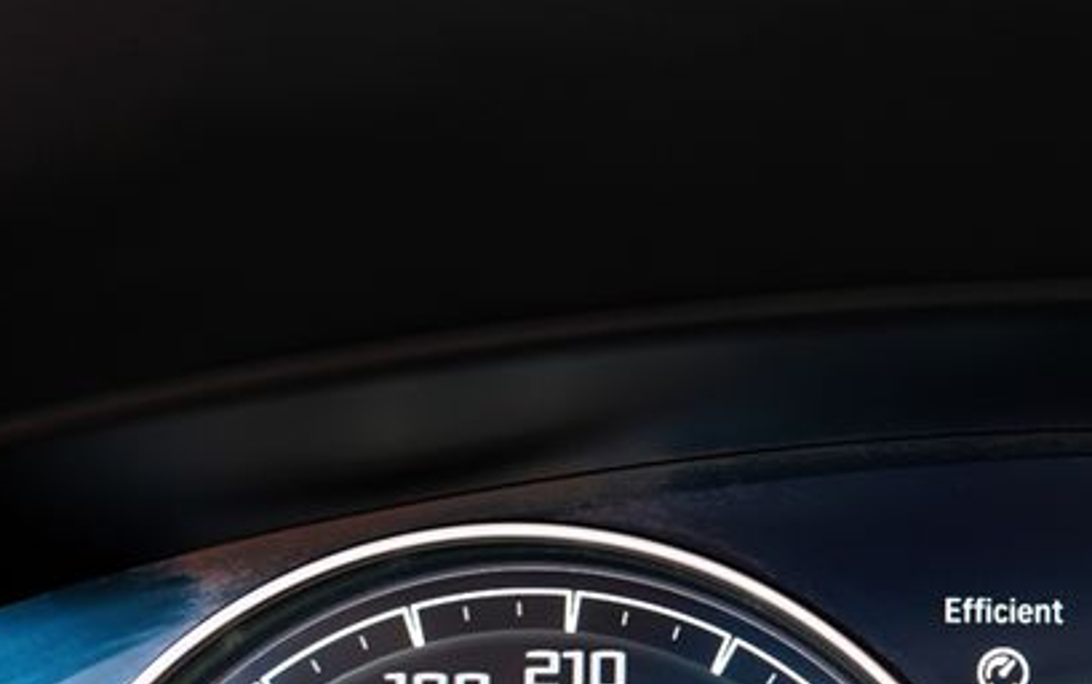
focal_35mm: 97
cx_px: 1079
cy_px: 819
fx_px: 2888
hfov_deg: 20.7
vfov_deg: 13.1
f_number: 2.8
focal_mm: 38
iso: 640
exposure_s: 1/60
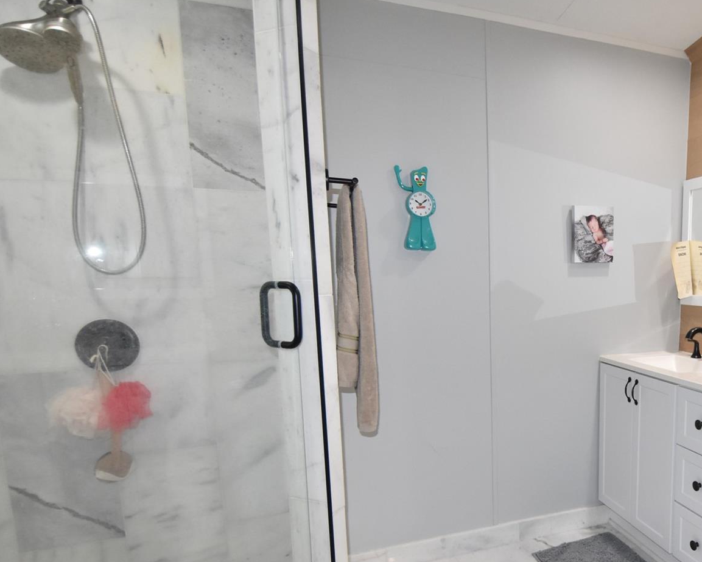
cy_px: 350
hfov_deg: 62.8
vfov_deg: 56.2
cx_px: 553
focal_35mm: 25
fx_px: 520
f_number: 3.5
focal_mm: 10
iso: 1400
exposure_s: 1/200
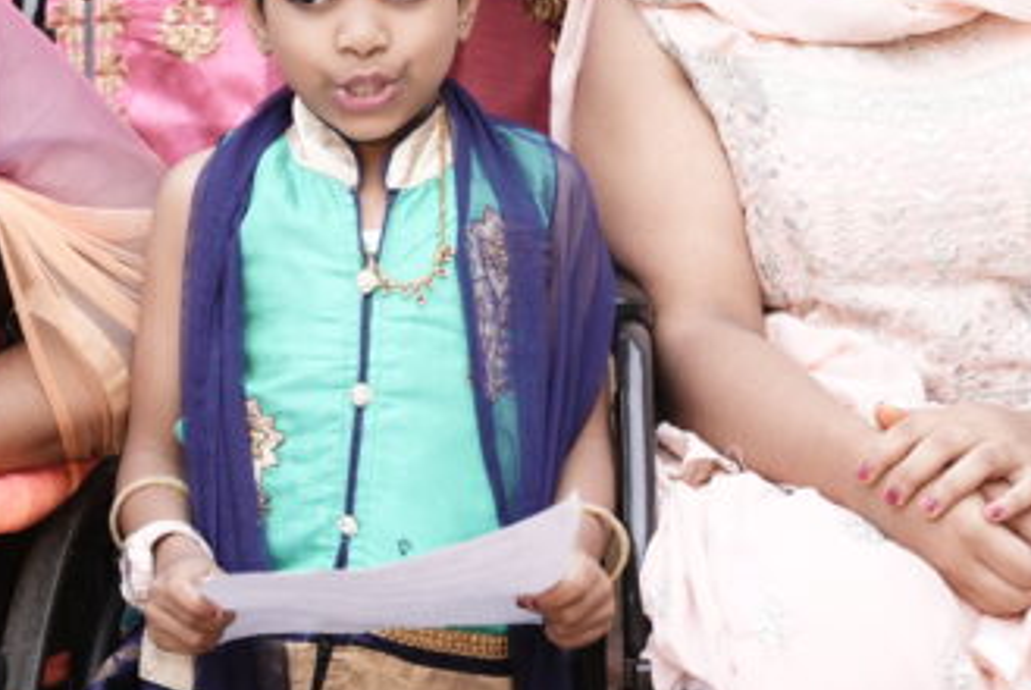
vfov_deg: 8.0
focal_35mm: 170
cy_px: -180
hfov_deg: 12.1
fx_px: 4878
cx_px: 558
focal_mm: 54.7
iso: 500
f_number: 2.8
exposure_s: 1/160
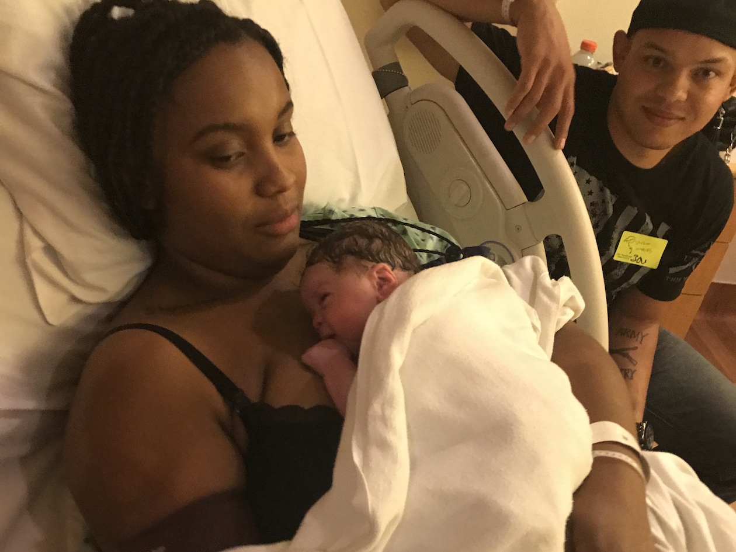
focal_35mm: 28
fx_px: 595
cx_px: 368
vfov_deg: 49.7
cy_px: 276
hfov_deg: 63.4
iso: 100
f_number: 1.8
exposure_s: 1/6
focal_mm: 3.99
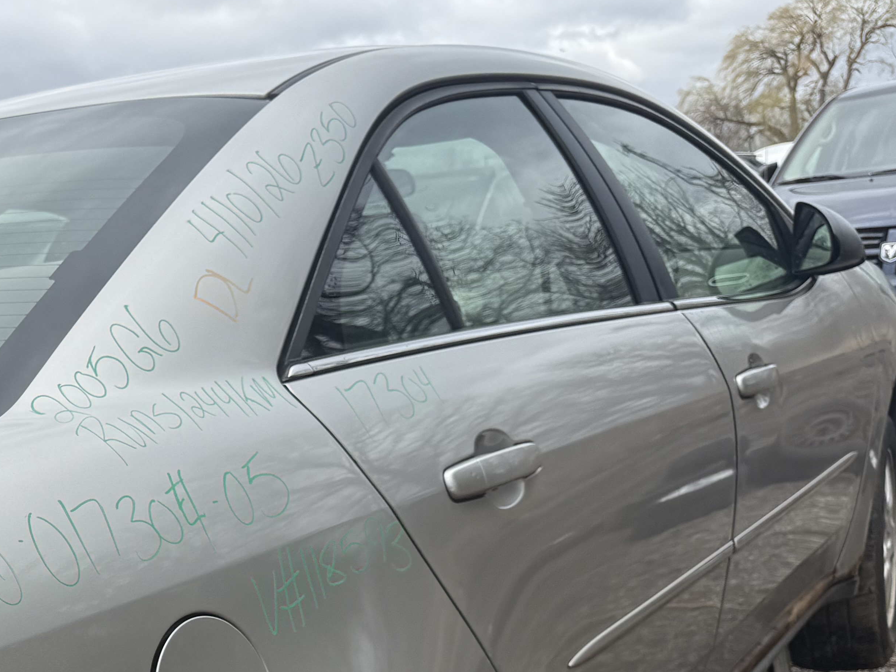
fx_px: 1450
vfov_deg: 24.7
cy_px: 691
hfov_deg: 31.5
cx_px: -19
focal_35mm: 56
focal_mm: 6.76
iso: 80
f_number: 1.78
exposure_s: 1/1812
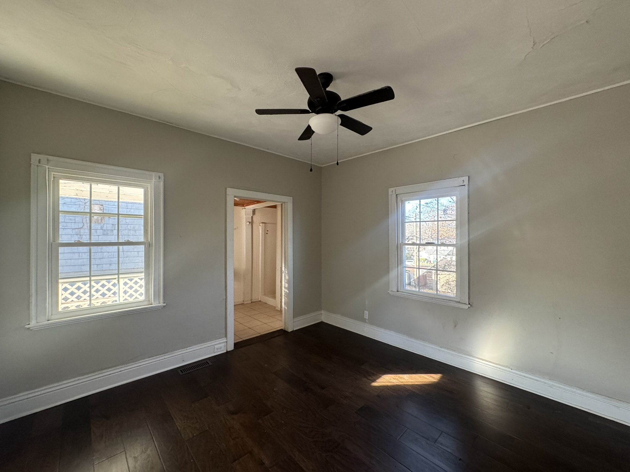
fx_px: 255
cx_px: 315
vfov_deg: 85.7
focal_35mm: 14
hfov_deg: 102.1
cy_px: 236
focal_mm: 2.22
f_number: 2.2
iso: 320
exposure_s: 1/99
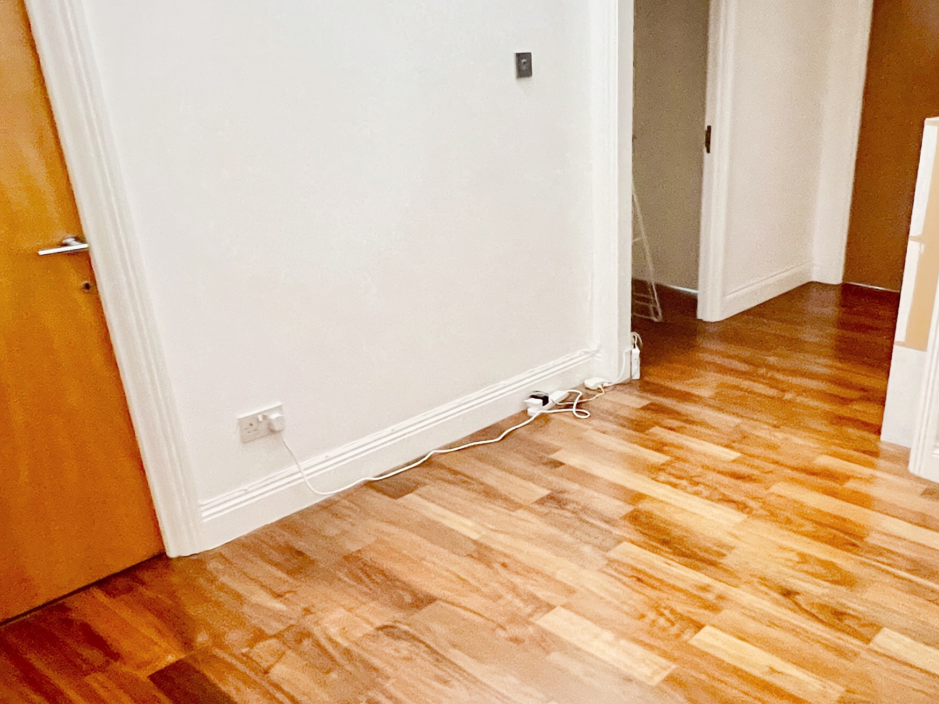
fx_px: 814
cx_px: 611
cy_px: 423
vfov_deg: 46.5
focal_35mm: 30
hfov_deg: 58.9
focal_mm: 1.57
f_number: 1.8
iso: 1000
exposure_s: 1/50
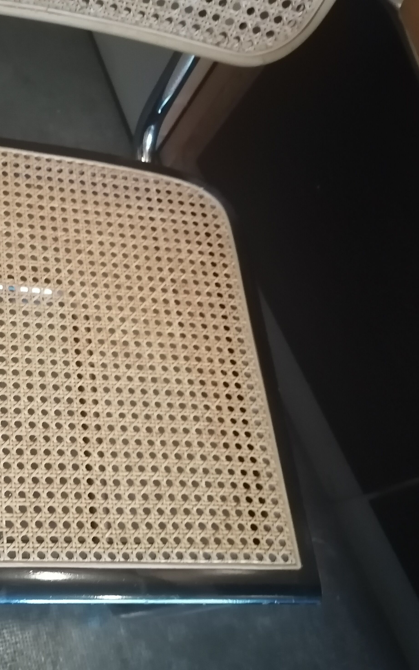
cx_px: -19
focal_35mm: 39
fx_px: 712
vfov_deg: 50.4
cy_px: 342
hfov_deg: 30.1
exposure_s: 1/25
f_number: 1.8
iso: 1600
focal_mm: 5.3
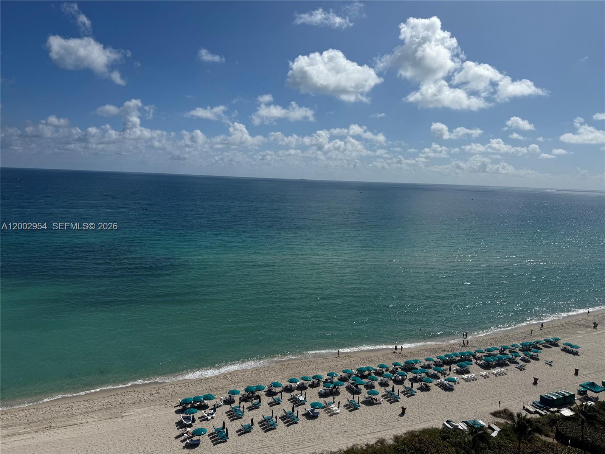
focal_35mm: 24
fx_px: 419
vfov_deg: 56.8
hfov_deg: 71.6
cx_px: 302
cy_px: 227
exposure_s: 1/14286
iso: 64
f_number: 1.78
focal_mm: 6.76
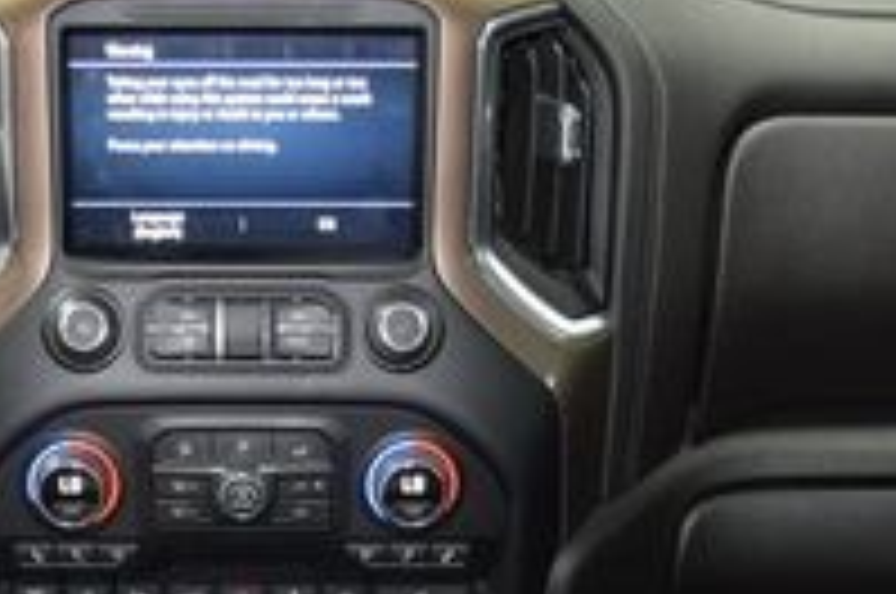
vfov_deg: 14.8
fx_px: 2162
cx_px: 212
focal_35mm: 87
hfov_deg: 23.2
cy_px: 839
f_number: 3.5
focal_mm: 18
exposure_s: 1/30
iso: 1250
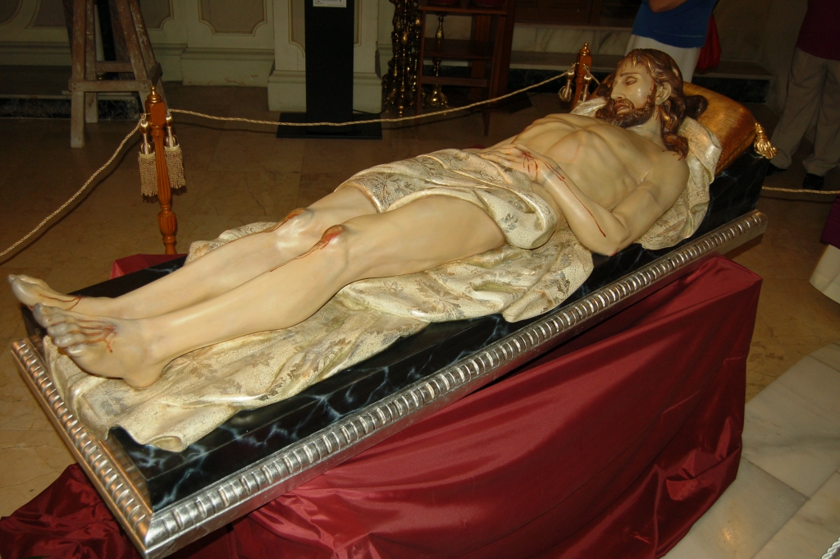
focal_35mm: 34
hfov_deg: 55.1
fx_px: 804
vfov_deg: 38.3
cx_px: 420
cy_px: 280
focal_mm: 23
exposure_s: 1/60
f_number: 3.8
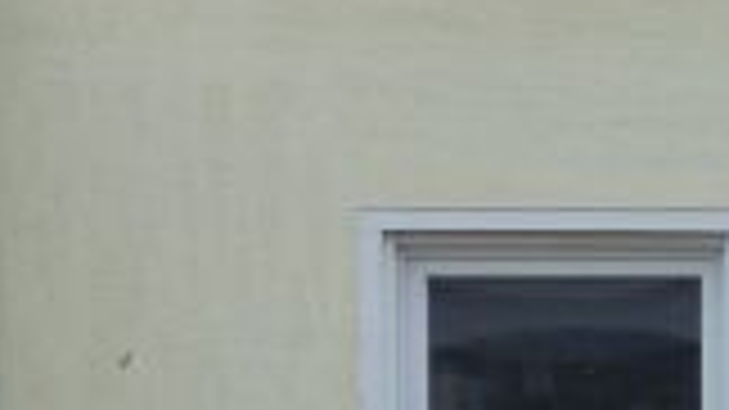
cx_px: 1782
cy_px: 572
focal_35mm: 236
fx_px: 4560
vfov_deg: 5.1
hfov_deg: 8.3
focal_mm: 7.8
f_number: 4
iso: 160
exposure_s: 1/160
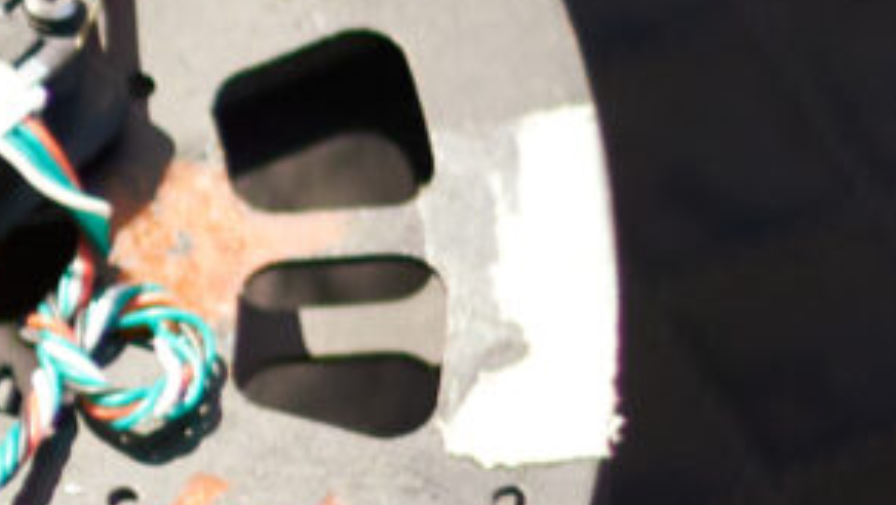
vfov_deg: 2.2
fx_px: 13121
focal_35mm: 552
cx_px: -1915
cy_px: 454
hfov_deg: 3.8
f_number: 1.8
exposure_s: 1/4000
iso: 320
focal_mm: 50
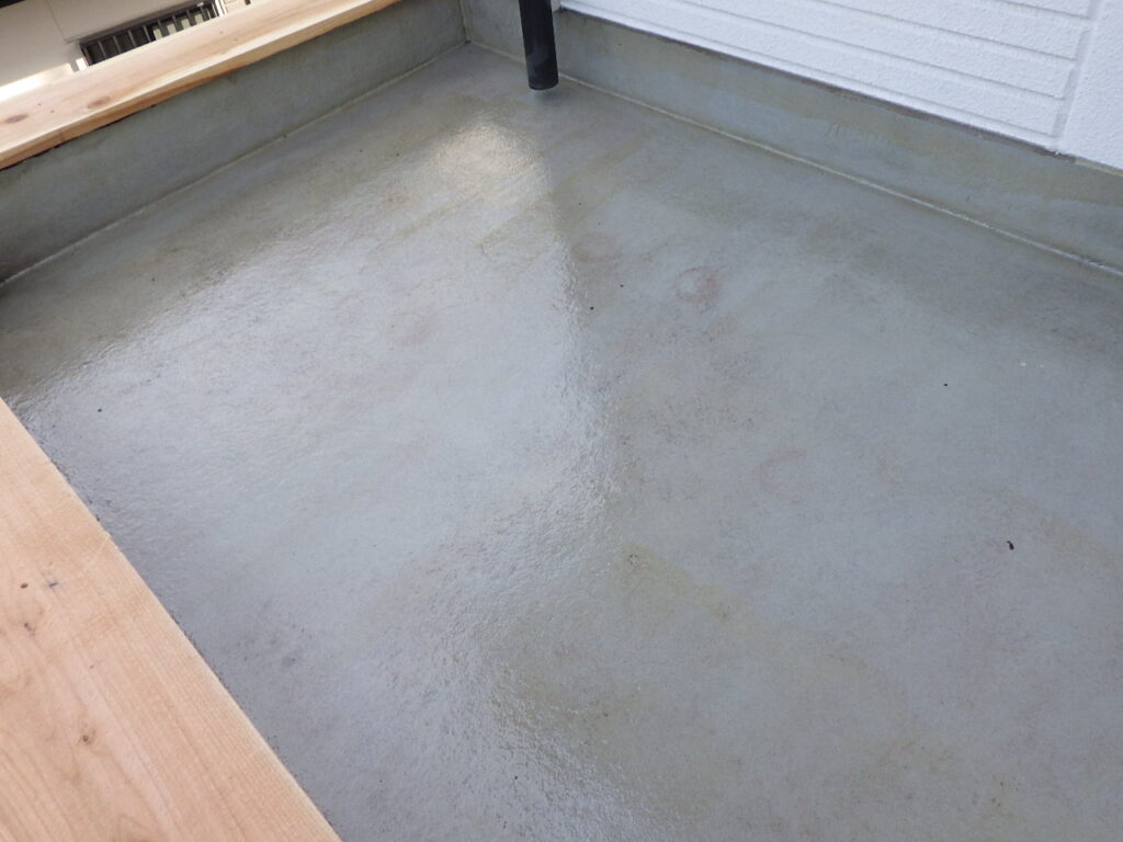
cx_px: 562
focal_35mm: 28
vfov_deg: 49.7
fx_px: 908
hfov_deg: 63.4
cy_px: 421
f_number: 4.2
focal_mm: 5
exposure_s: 1/200
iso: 125
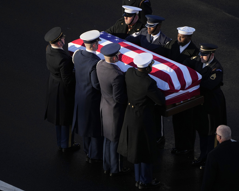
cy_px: 96
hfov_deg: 2.9
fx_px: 4794
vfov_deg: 2.3
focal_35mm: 678
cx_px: 136
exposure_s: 1/800
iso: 400
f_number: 5.6
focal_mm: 400
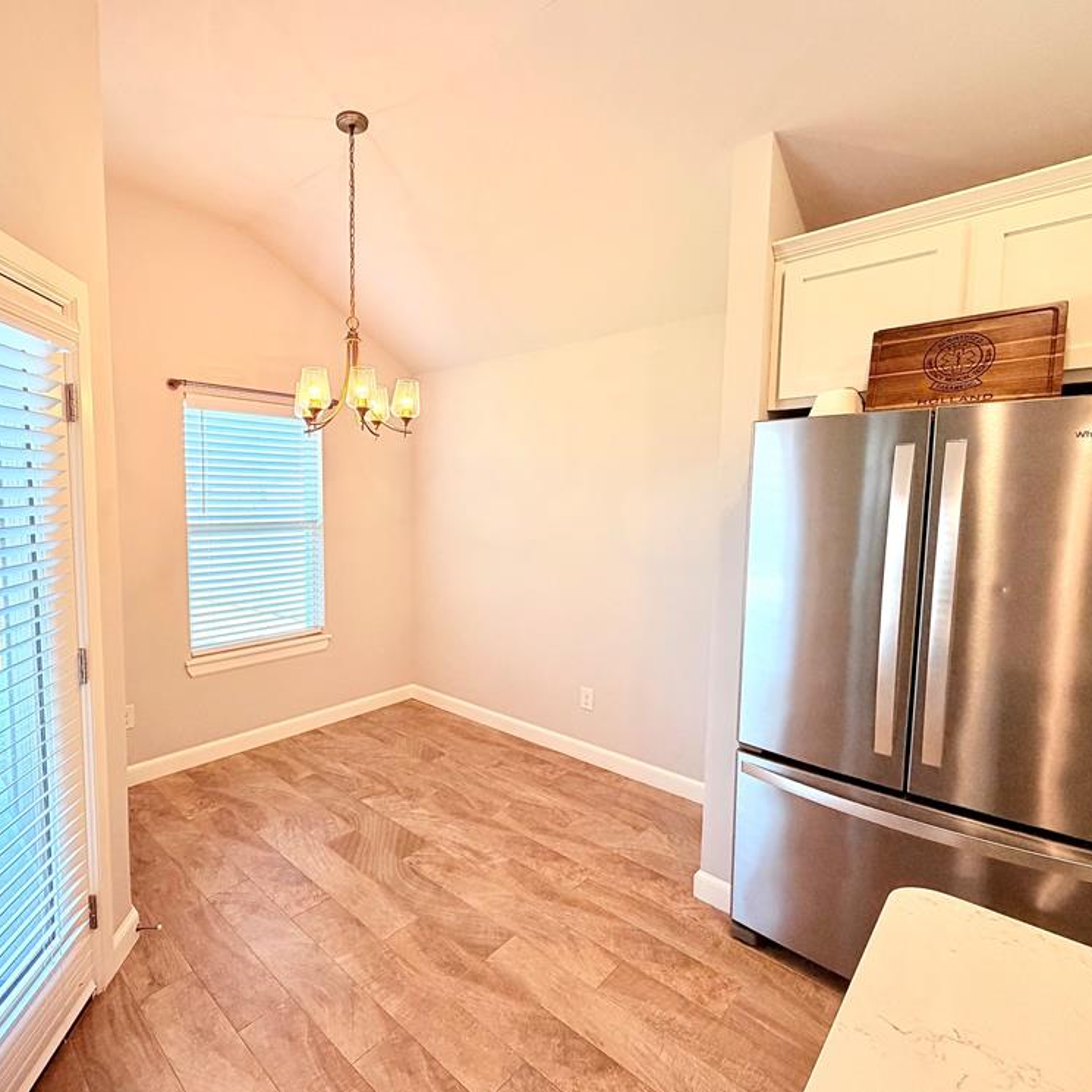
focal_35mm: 17
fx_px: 607
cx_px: 419
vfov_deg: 84.0
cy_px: 539
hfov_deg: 82.6
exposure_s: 1/120
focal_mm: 2.22
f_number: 2.2
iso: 125
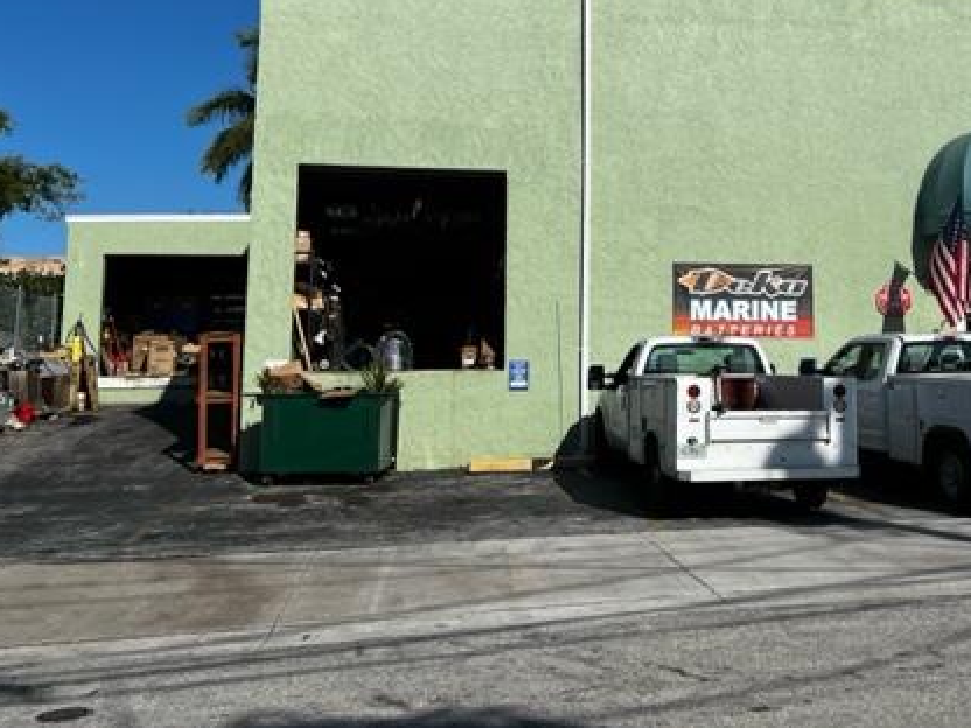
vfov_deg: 35.3
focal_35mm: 40
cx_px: 696
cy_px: 203
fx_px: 1122
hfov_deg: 45.6
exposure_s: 1/9434
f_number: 1.5
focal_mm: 5.7
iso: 50
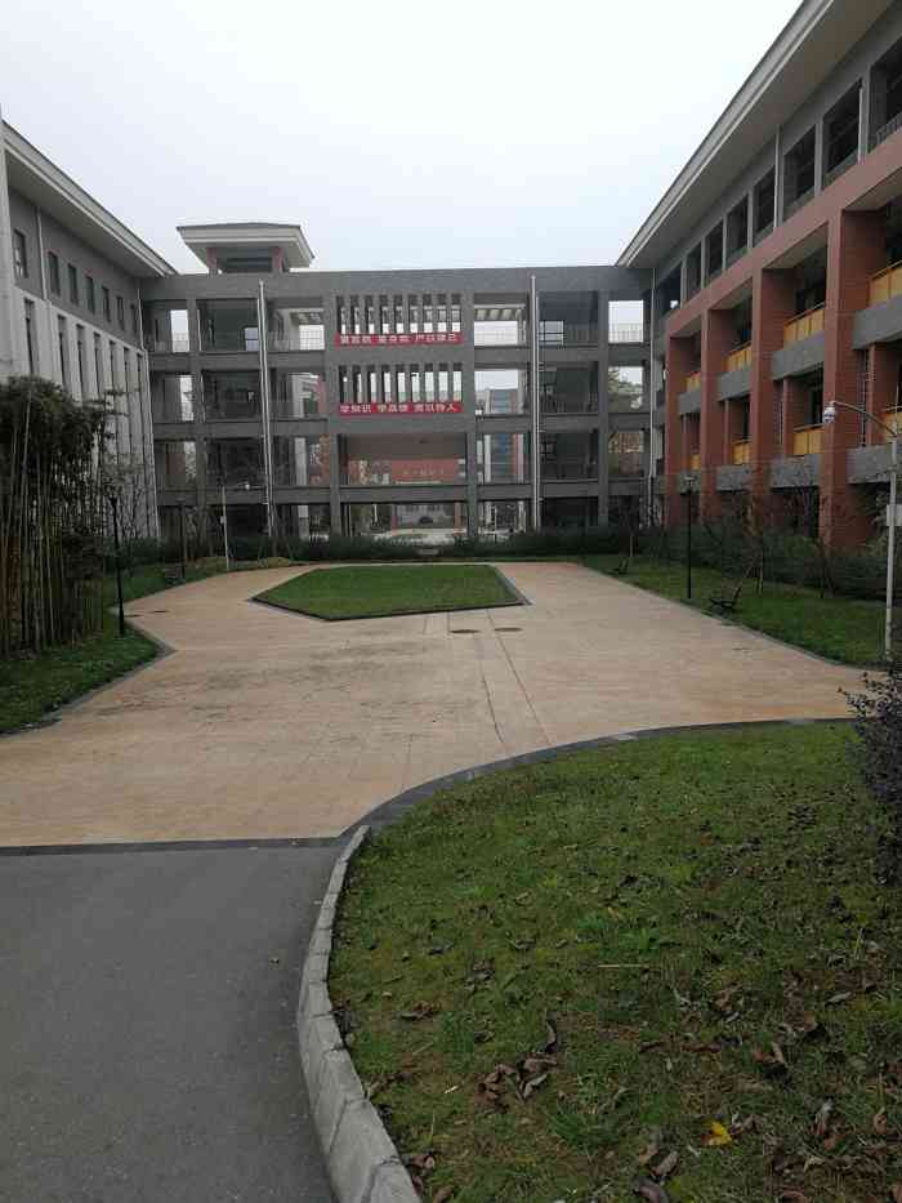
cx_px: 451
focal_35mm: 27
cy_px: 602
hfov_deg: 51.4
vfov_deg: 65.3
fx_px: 938
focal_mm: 3.95
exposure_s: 1/185
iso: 50
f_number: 2.2
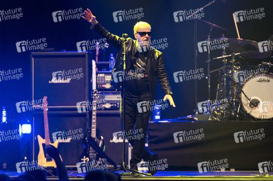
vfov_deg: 5.7
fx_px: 1819
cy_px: 90
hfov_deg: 8.6
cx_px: 136
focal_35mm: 240
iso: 1600
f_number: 2.8
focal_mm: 240
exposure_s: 1/125
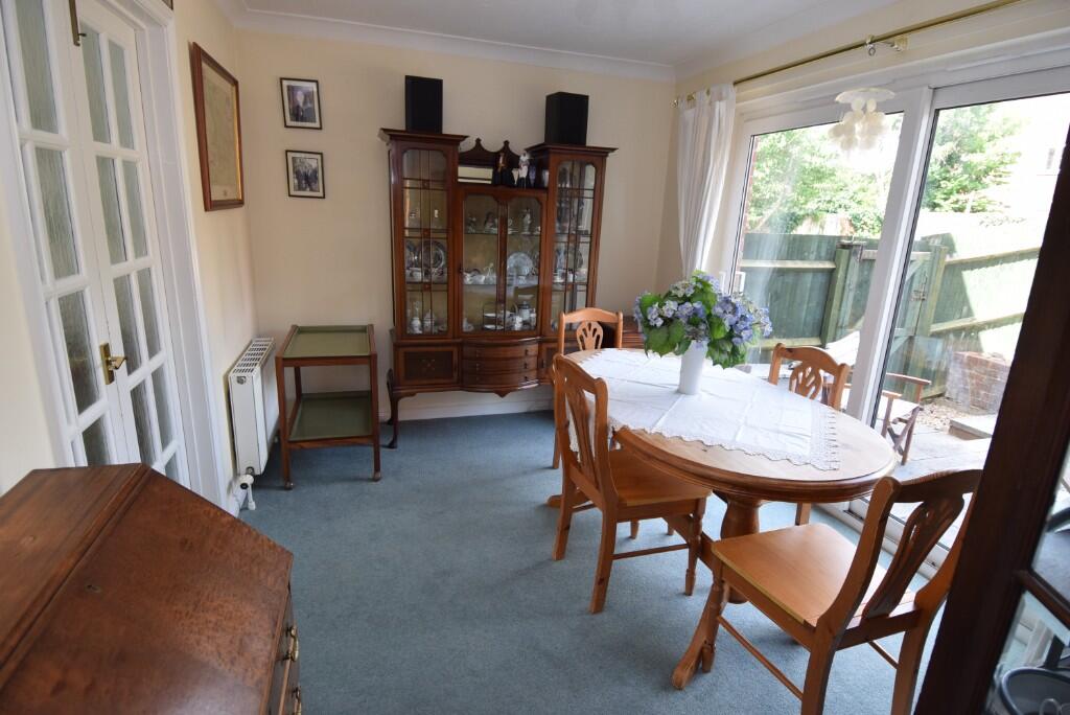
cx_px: 535
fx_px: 535
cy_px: 358
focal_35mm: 18
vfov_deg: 67.5
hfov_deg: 90.0
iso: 400
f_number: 5.6
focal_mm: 12
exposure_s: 1/125
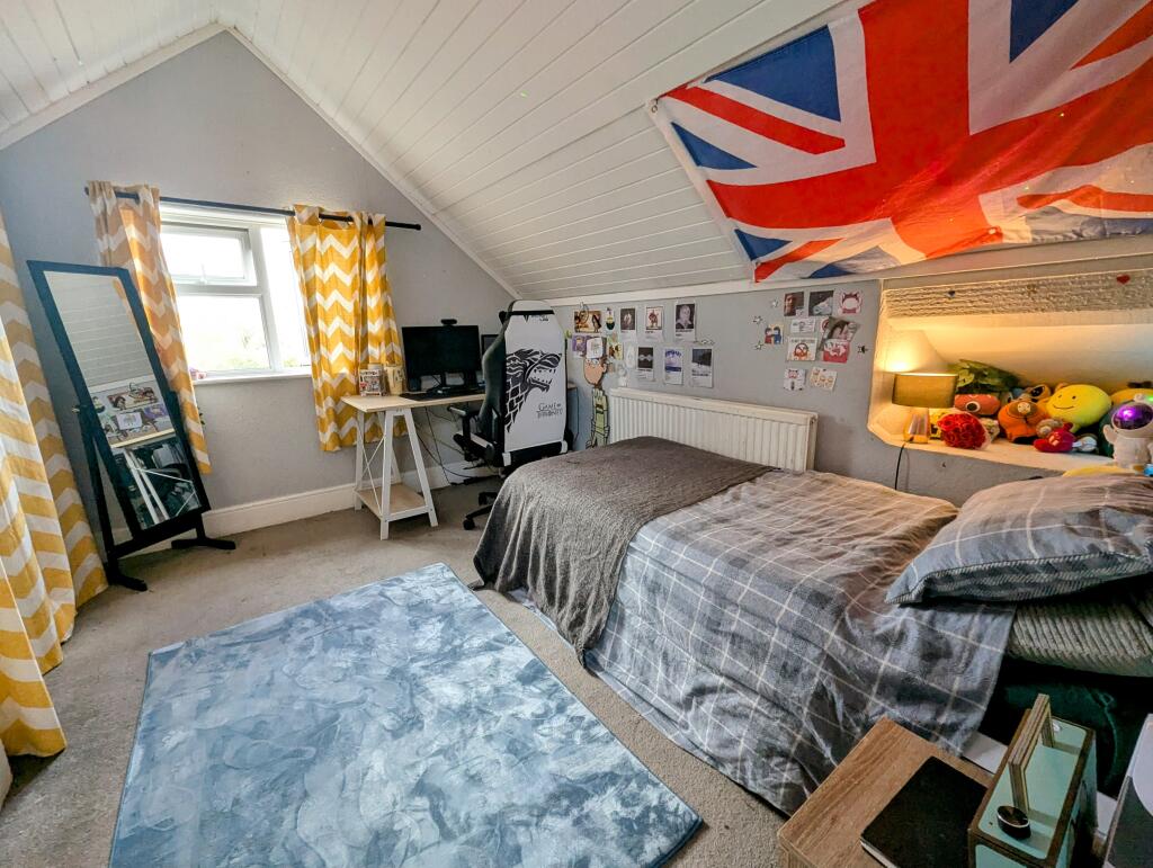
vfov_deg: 90.1
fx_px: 434
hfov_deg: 106.1
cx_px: 576
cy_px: 434
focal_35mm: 13
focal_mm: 1.95
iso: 83
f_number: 2.2
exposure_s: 1/50
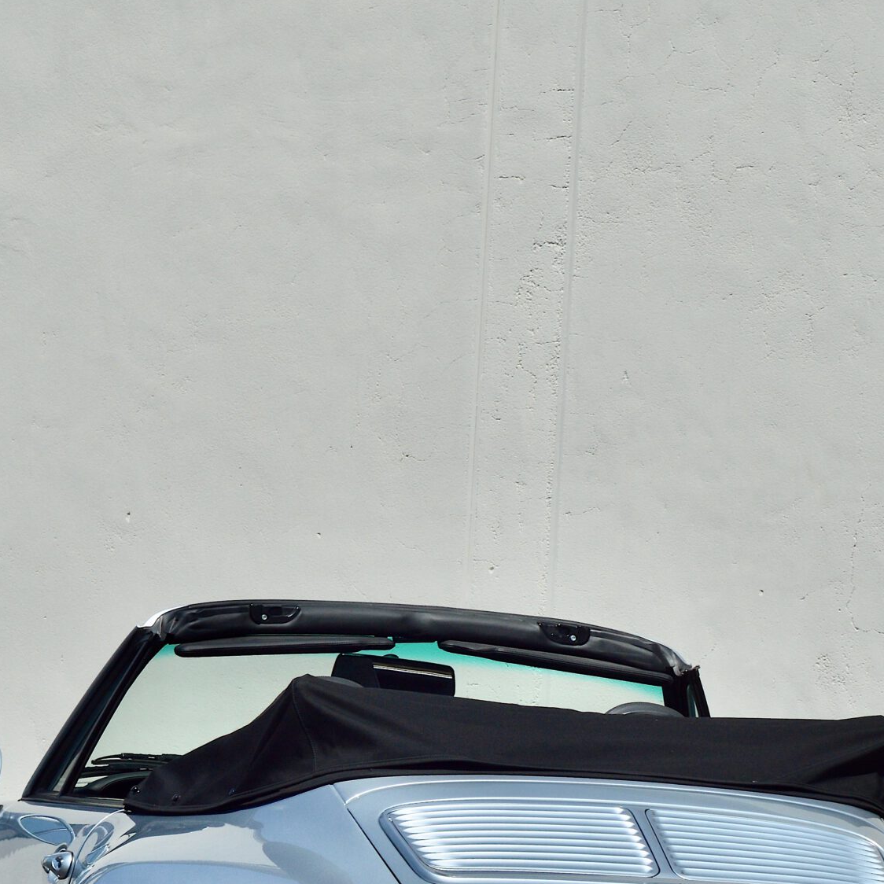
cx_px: 427
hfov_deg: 8.6
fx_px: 5865
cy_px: 633
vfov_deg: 8.6
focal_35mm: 203
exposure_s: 1/500
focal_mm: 70
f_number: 14
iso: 200
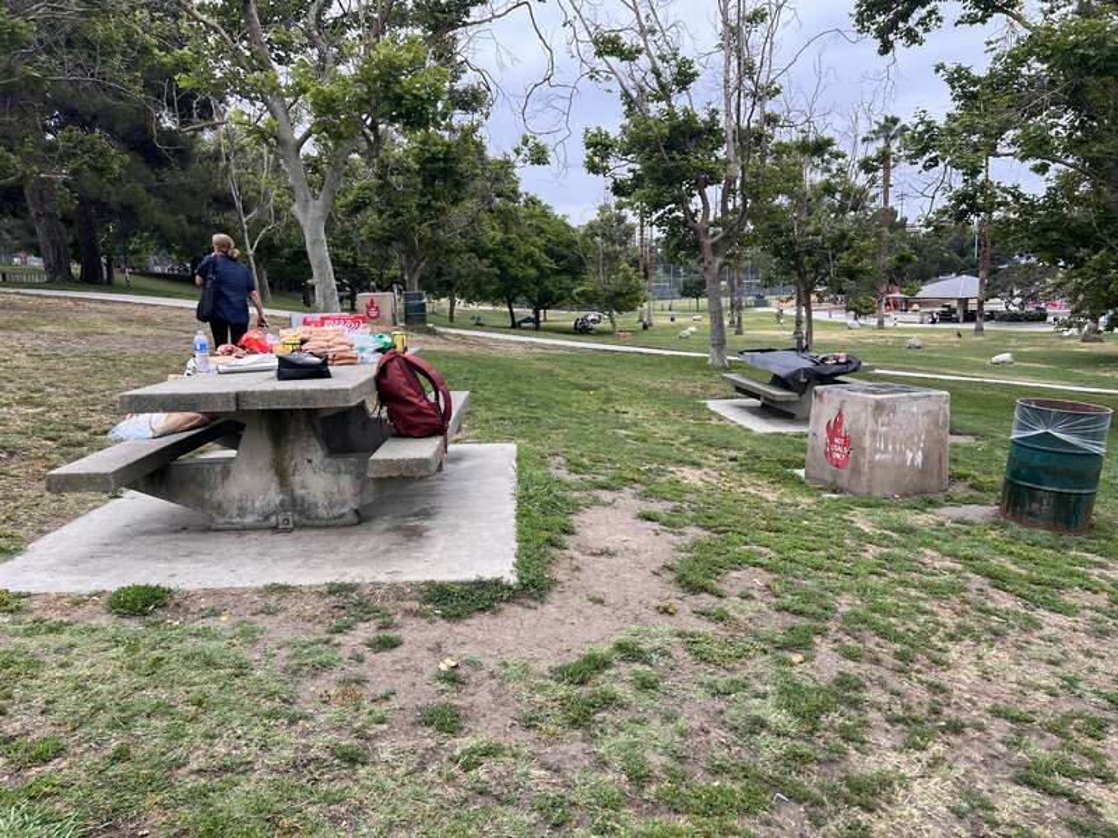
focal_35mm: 26
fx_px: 840
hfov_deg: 67.3
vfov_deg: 53.1
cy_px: 419
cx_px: 559
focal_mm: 5.7
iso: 50
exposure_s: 1/873
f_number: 1.5
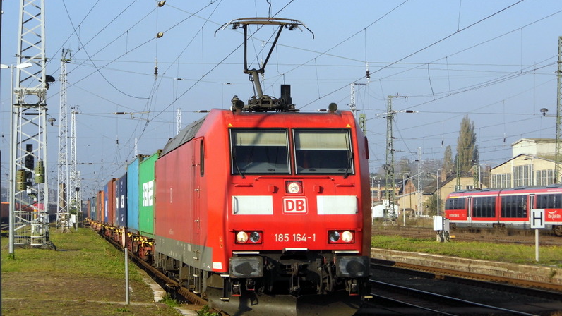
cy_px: 186
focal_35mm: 116
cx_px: 282
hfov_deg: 18.5
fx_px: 1729
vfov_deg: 10.5
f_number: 4.5
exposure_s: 1/583
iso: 100
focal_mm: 19
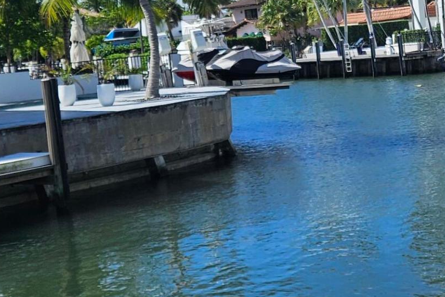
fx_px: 1050
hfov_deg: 23.4
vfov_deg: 16.0
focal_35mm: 85
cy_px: 86
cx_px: 388
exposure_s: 1/2371
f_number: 1.8
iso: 25
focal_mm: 5.4
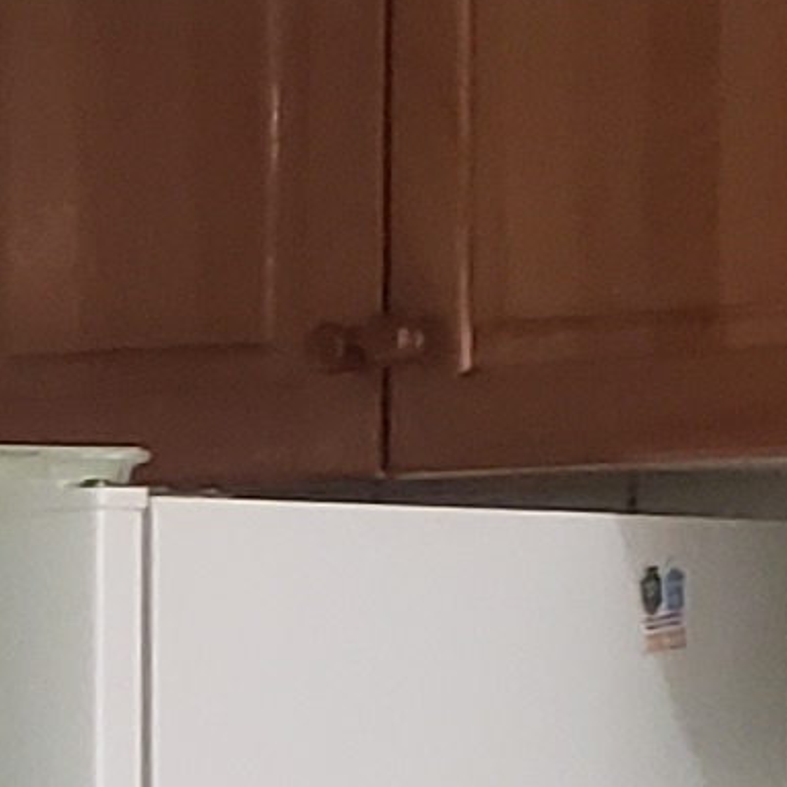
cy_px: 939
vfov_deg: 7.2
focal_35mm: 241
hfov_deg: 7.0
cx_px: -756
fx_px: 6199
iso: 320
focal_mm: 4.3
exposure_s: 1/60
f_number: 2.4
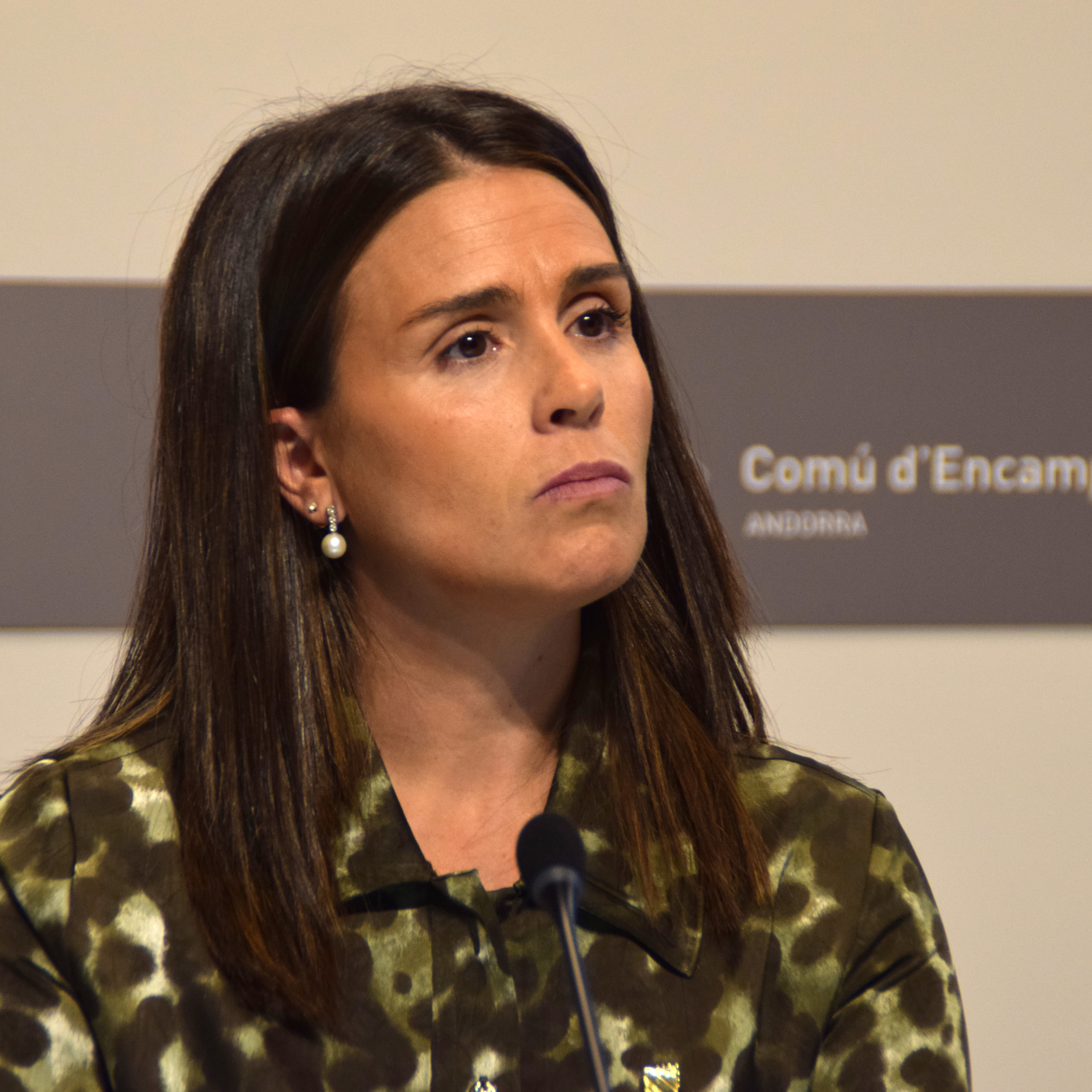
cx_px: 550
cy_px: 546
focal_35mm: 230
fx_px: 8209
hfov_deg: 7.6
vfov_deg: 7.6
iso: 500
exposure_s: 1/100
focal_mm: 120
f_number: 6
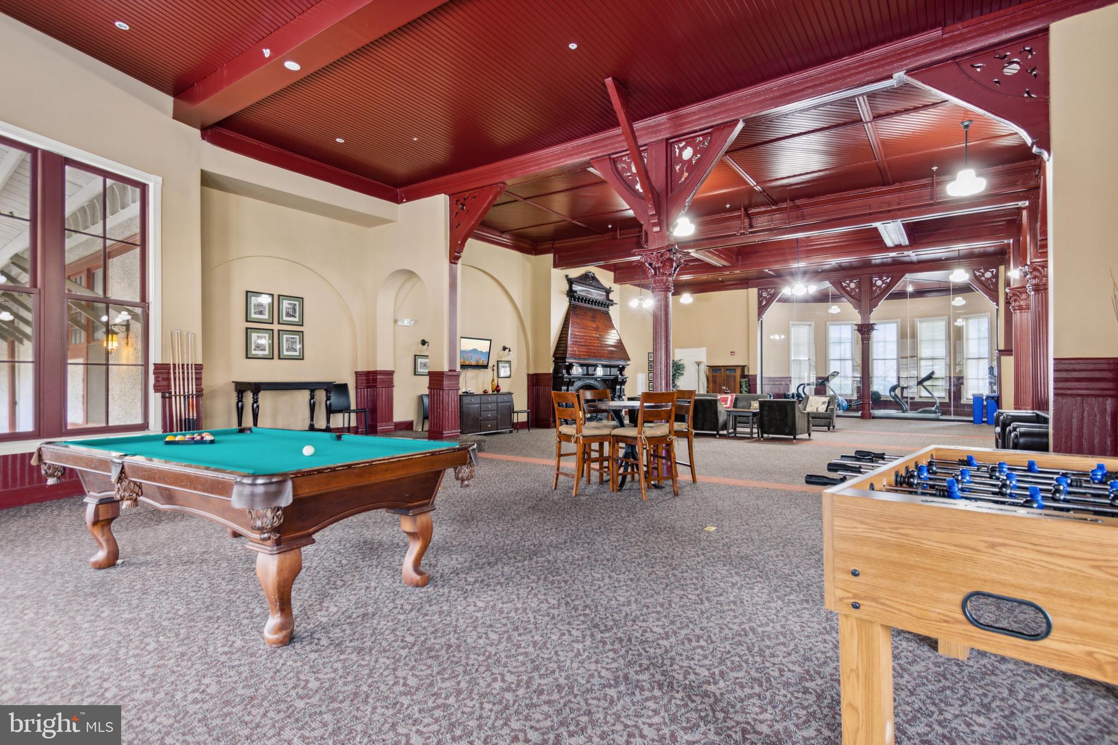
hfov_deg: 93.3
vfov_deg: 70.4
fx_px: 528
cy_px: 372
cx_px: 559
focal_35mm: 17
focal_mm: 11.5
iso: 200
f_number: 8
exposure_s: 1.3
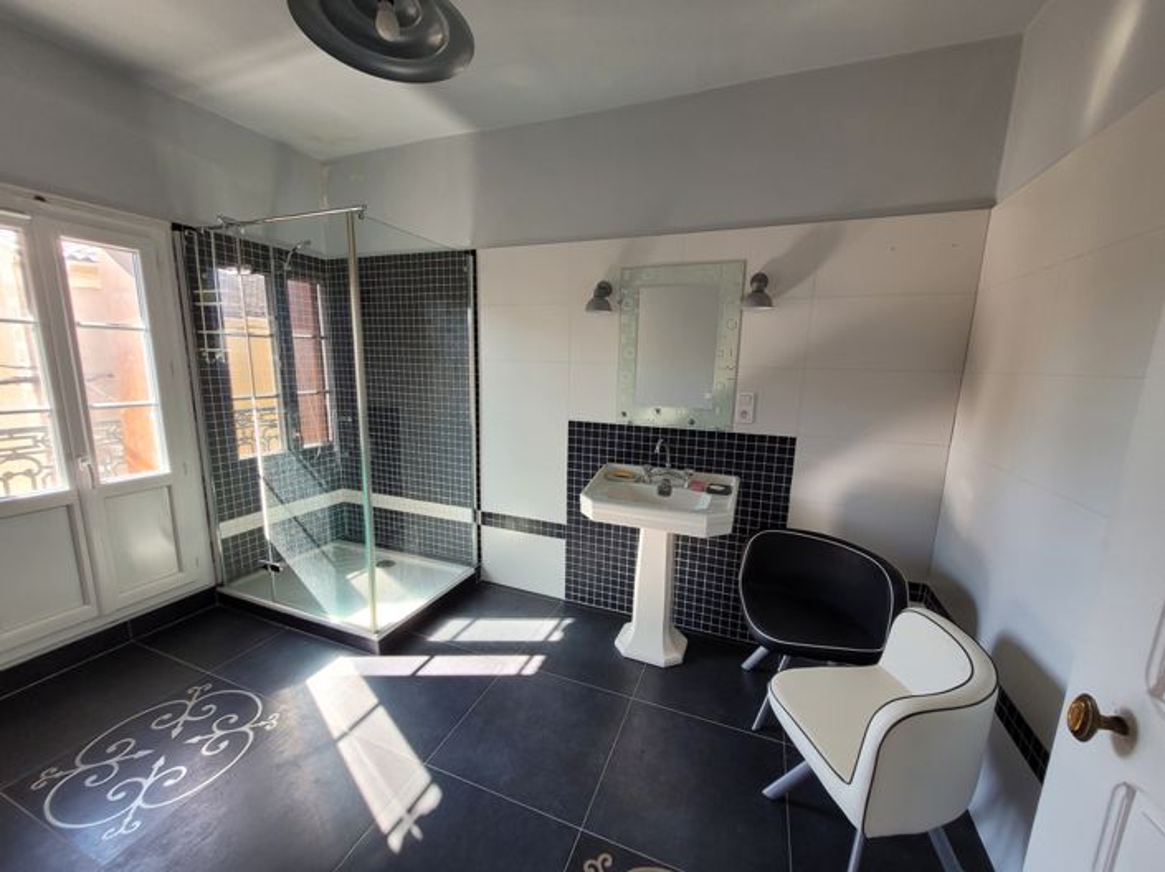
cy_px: 436
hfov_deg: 106.2
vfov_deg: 89.9
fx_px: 437
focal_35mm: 13
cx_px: 582
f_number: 2.2
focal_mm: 1.74
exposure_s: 1/50
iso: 80
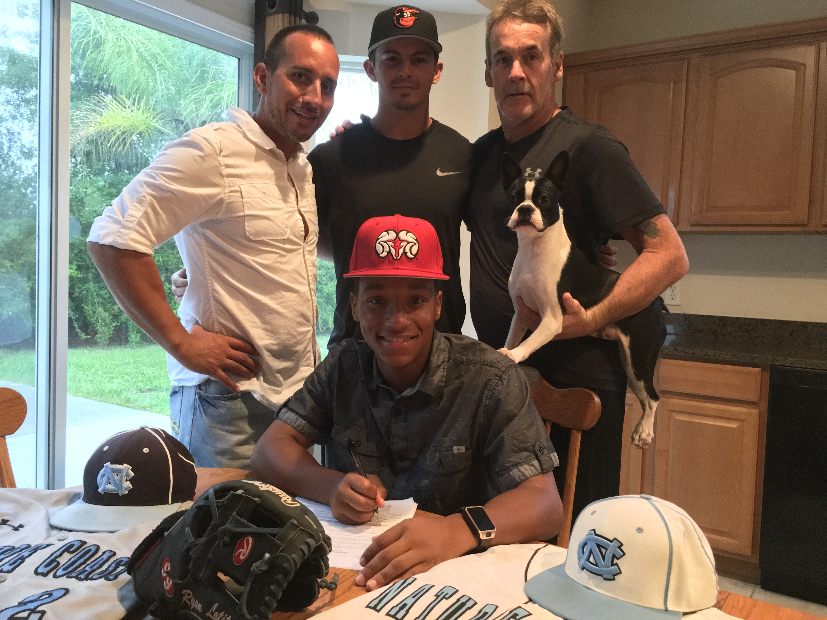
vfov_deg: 48.2
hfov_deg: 61.7
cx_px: 414
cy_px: 310
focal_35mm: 29
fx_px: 693
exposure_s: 1/15
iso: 250
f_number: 2.2
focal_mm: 4.15
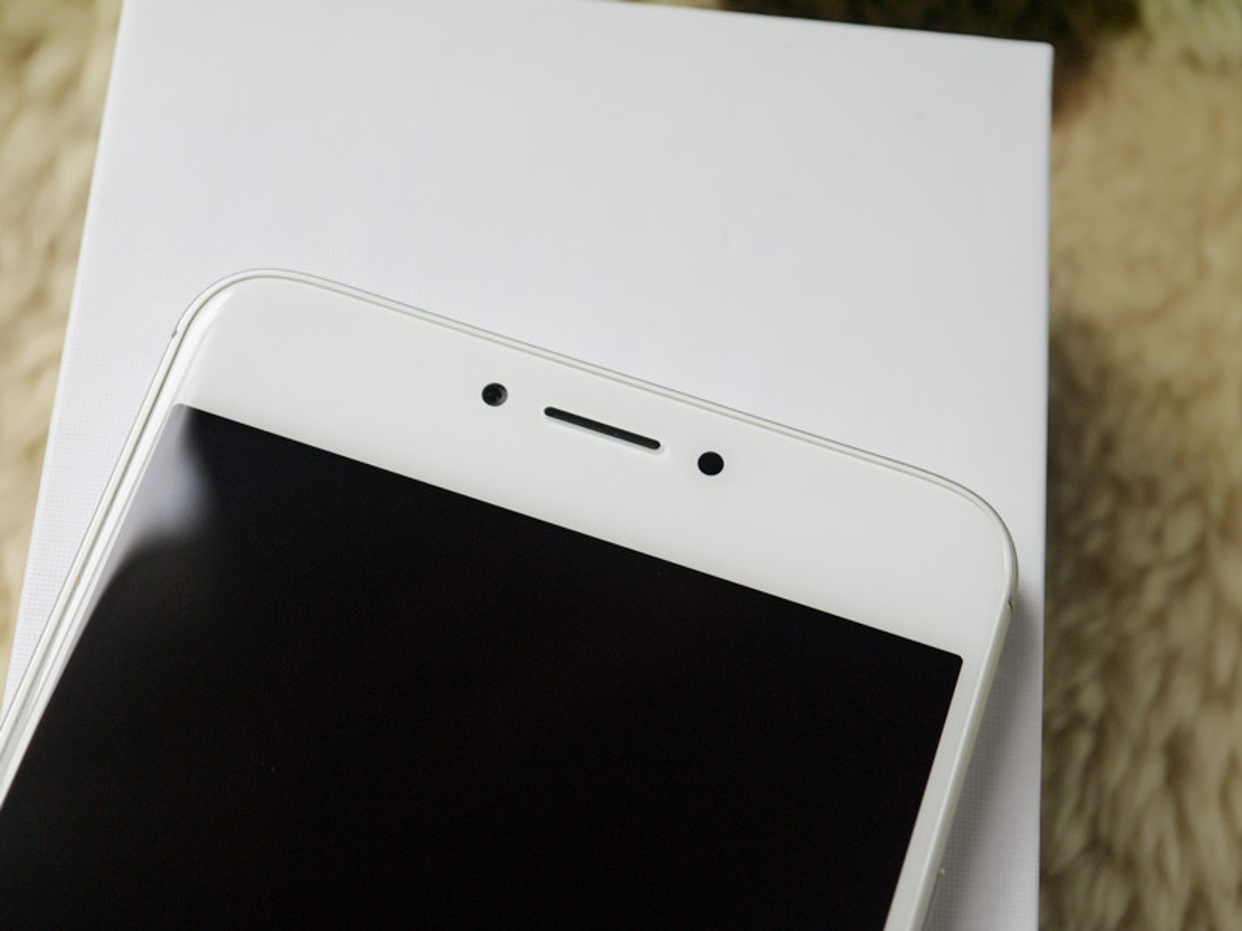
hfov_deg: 23.3
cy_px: 466
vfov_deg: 17.6
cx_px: 621
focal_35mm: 84
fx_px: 3014
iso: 200
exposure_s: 1/80
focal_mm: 42
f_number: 5.6
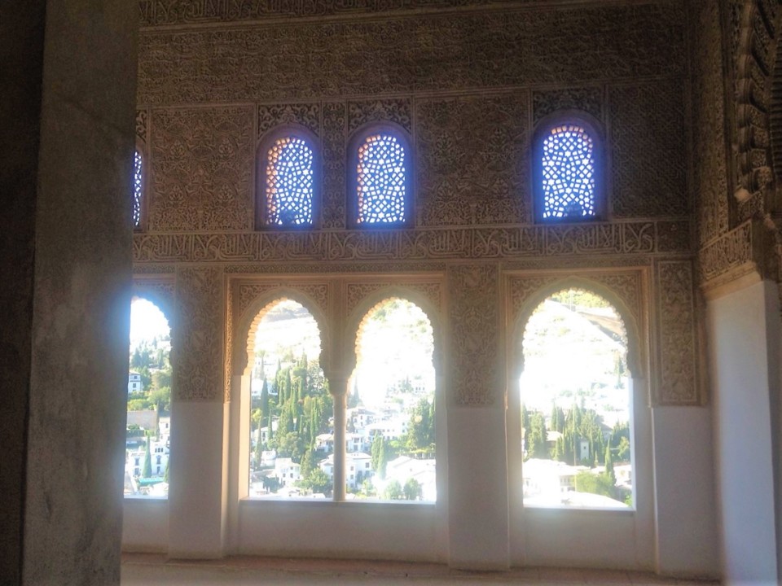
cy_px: 293
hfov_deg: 52.6
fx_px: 791
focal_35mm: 35
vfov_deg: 40.7
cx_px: 391
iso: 50
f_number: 2.4
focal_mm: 4.28
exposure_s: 1/161
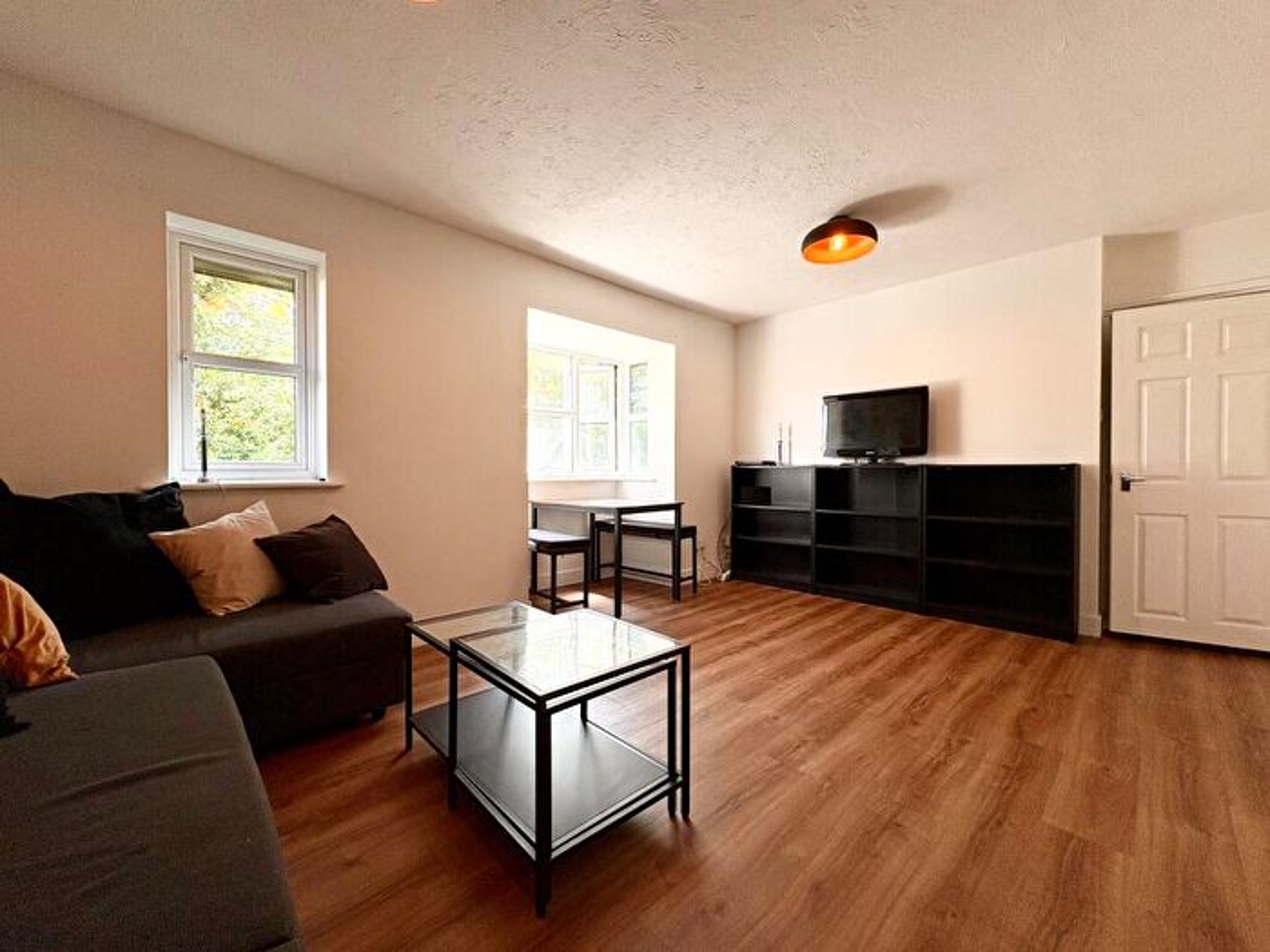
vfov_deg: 85.7
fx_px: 514
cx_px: 635
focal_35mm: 14
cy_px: 476
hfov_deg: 102.1
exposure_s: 1/119
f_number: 2.2
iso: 80
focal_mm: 2.22
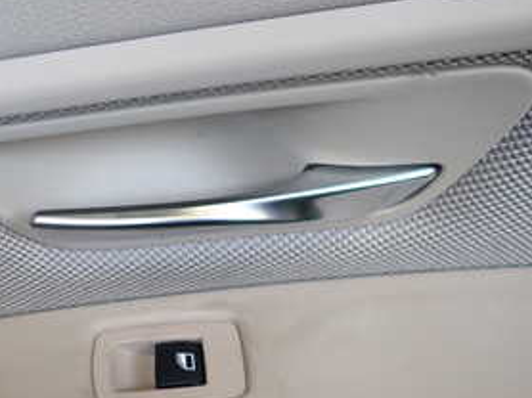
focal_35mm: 54
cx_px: -25
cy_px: 281
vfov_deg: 26.8
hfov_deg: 32.2
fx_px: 829
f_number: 2
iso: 200
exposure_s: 1/125
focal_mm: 4.5
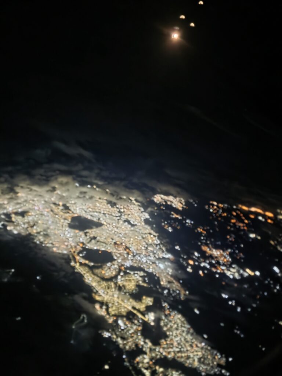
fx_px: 250
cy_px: 188
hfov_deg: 58.9
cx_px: 141
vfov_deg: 73.9
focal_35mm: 23
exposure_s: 1/5.77
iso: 3200
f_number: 1.7
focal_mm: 6.3
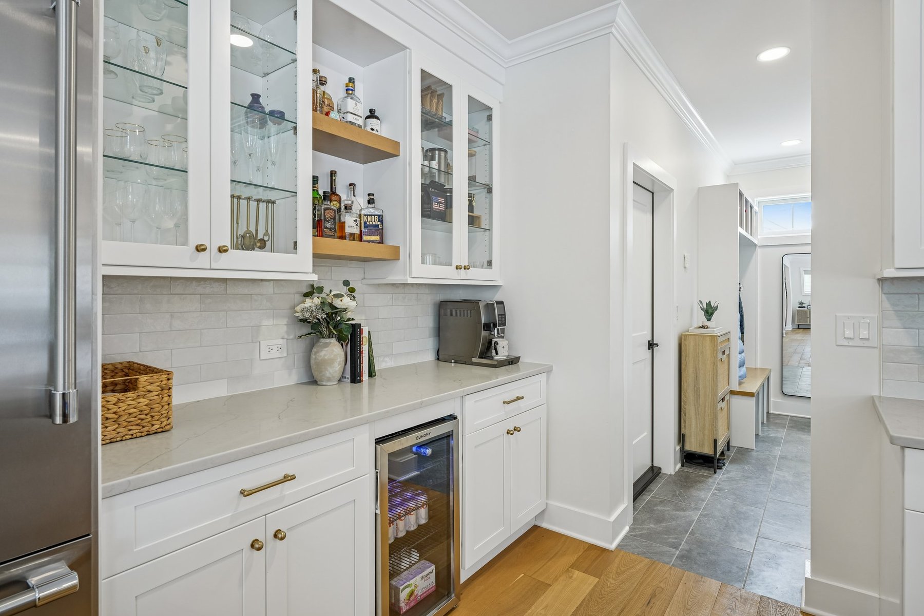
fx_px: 472
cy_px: 308
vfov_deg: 66.2
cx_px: 462
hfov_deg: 88.7
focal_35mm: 18
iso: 400
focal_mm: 18.4
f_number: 8
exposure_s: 1/13
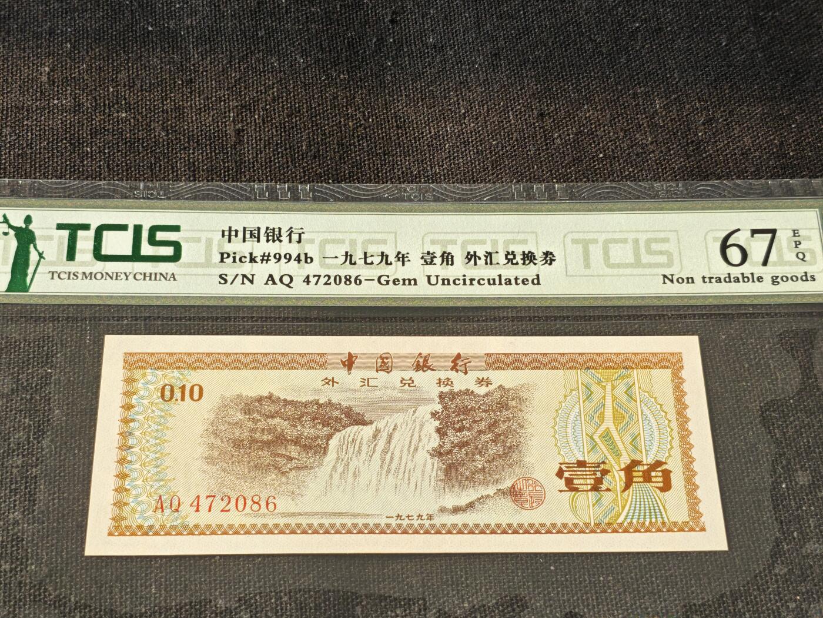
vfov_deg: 27.0
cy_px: 309
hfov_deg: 35.5
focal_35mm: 54
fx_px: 1284
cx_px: 412
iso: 50
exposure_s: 1/245
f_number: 1.5
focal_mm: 4.94
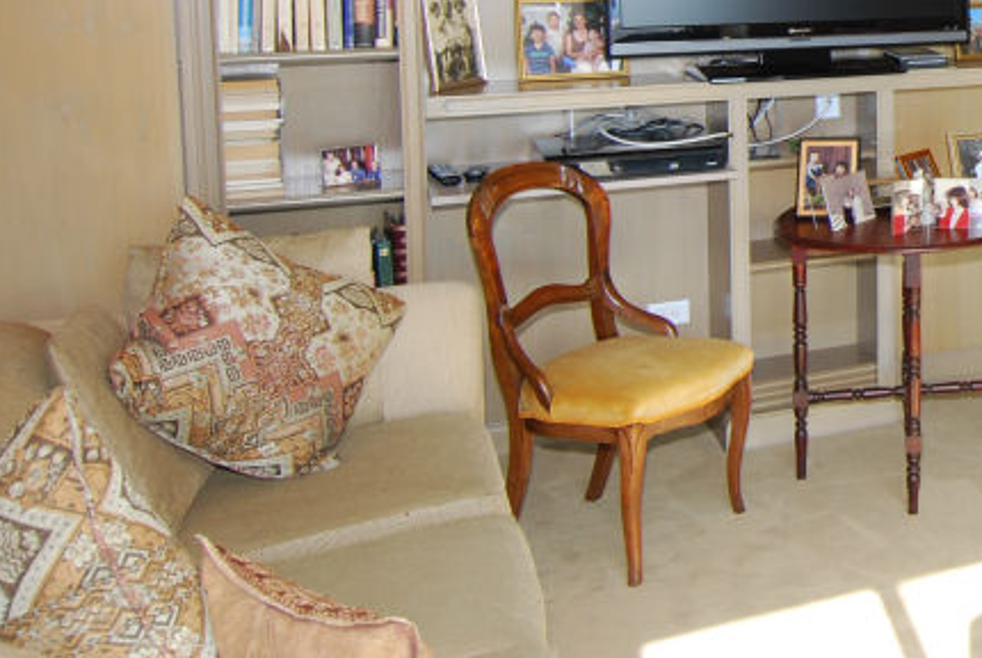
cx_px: 1158
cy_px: 33
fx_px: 1366
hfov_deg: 33.0
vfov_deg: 26.0
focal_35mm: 50
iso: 200
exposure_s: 1/100
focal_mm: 14
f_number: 5
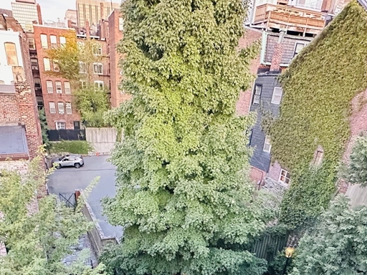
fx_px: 297
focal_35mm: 28
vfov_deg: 45.1
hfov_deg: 63.3
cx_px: 164
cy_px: 248
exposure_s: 1/60
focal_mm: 2.22
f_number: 2.2
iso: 800
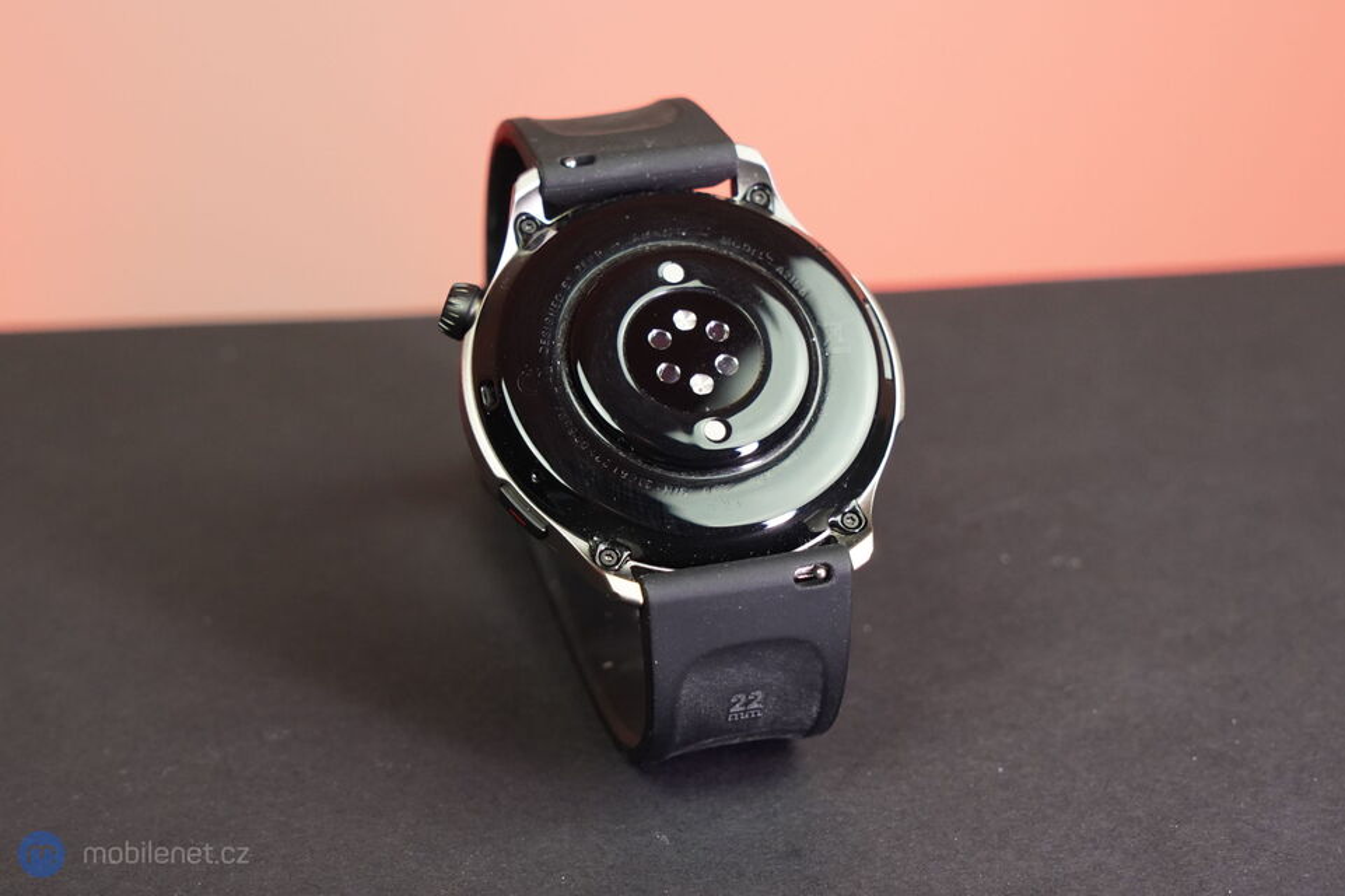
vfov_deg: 28.6
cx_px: 672
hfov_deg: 41.9
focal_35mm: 47
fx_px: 1755
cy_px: 448
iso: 2000
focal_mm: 47
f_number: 7.1
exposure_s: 1/160
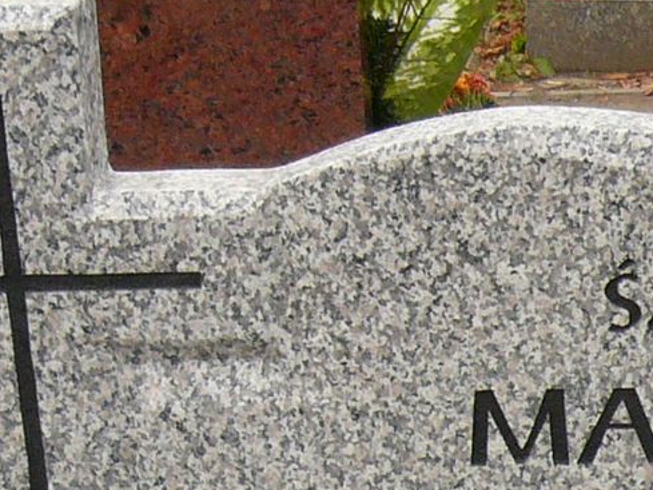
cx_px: 754
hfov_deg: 14.2
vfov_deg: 10.9
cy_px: 504
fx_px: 2547
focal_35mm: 135
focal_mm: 4.7
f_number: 2.8
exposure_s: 1/80
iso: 100
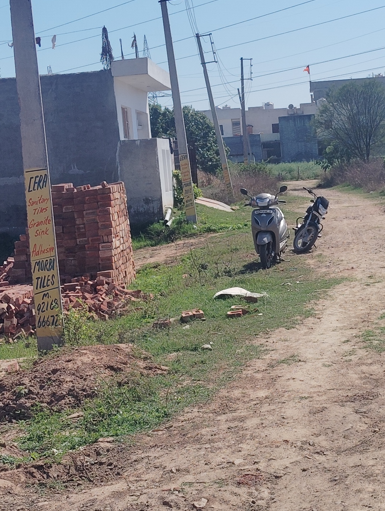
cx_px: 306
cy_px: 284
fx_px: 1184
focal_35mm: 80
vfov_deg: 24.4
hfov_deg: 18.3
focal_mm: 4.22
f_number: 1.8
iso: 50
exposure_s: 1/1057
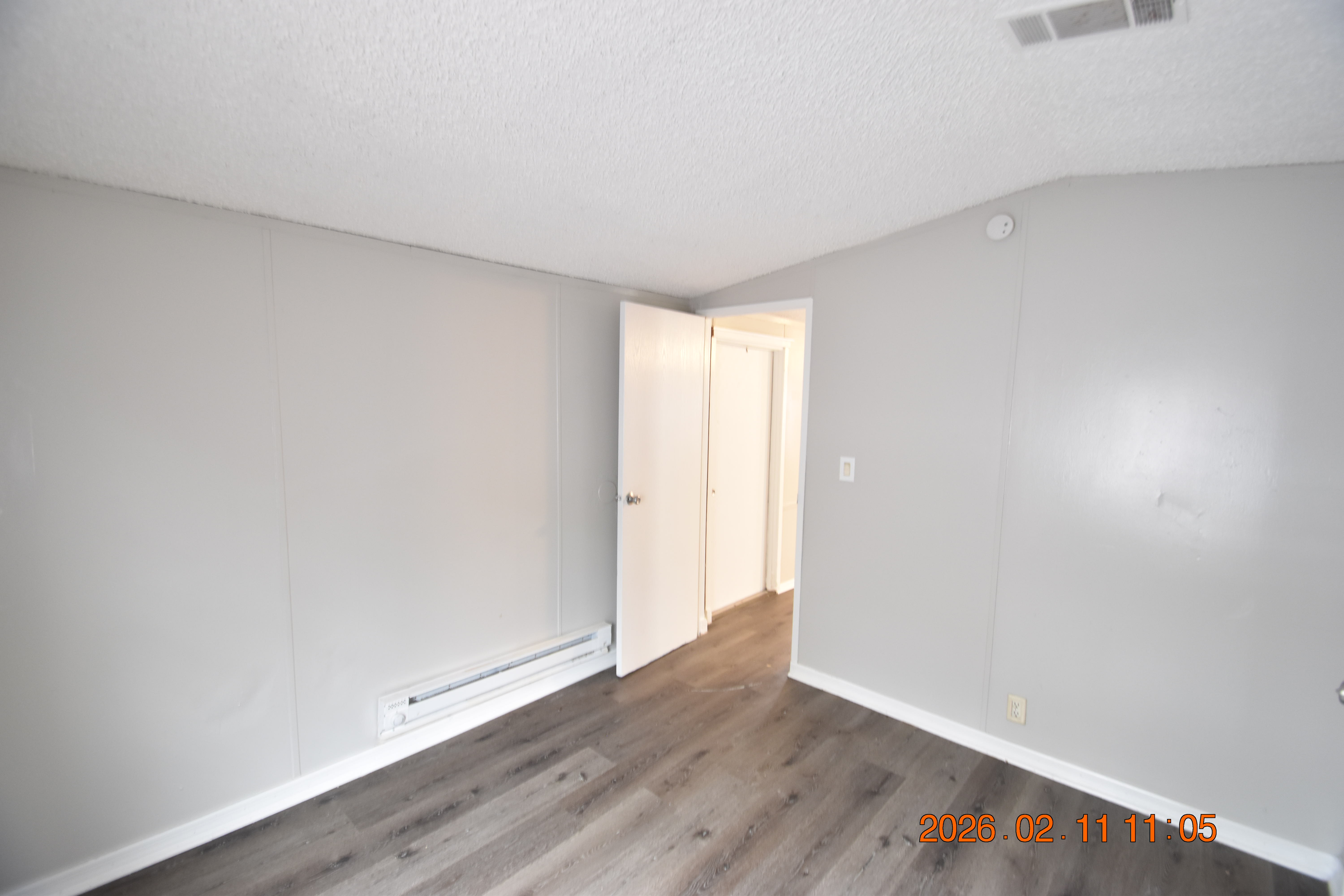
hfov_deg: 100.4
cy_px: 448
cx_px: 672
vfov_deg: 77.3
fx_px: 560
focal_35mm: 15
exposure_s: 1/10
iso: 800
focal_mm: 10
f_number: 3.5
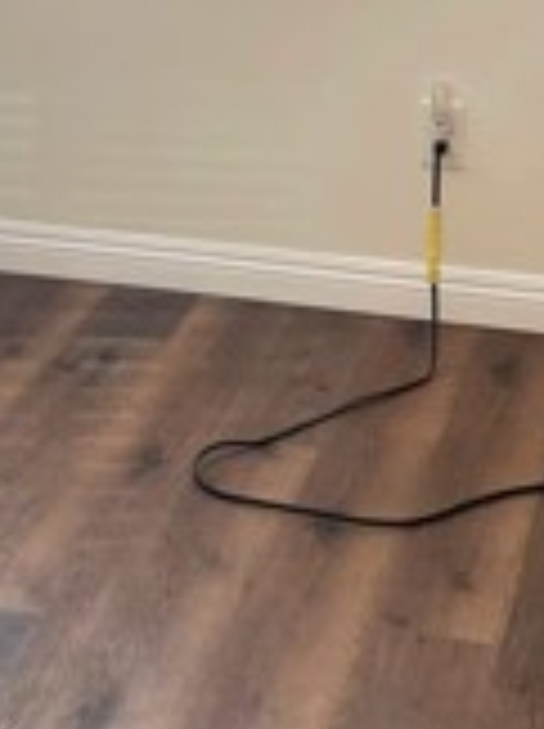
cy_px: -76
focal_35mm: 103
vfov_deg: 18.4
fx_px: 2164
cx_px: 94
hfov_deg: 14.2
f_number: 1.6
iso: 80
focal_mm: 5.1
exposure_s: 1/120
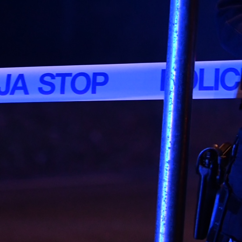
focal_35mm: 309
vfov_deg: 5.7
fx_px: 2444
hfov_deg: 5.7
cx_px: 244
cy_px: 74
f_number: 2.8
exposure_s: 1/80
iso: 3200
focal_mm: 105
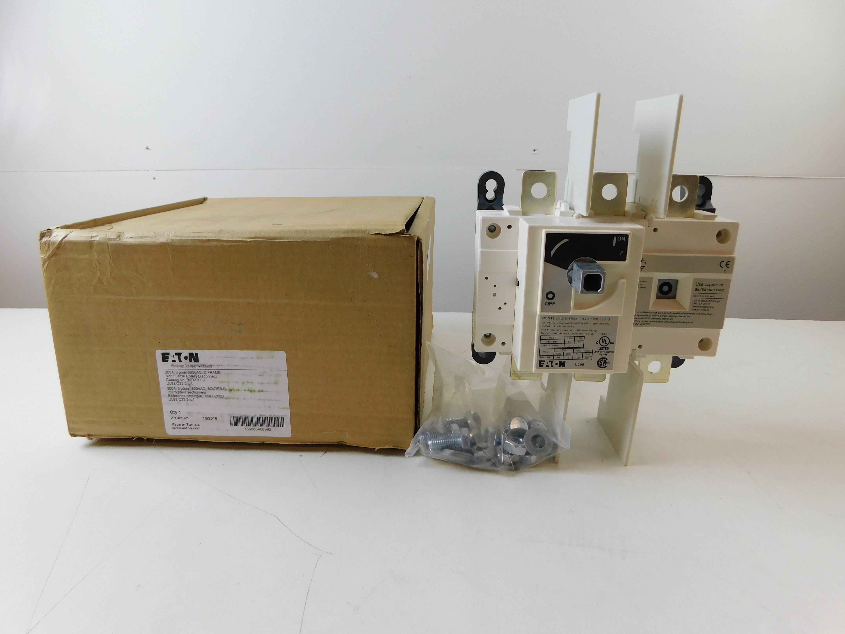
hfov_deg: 73.9
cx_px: 422
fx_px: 561
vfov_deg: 58.9
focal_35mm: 23
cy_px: 317
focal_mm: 4
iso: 160
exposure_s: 1/30
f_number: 3
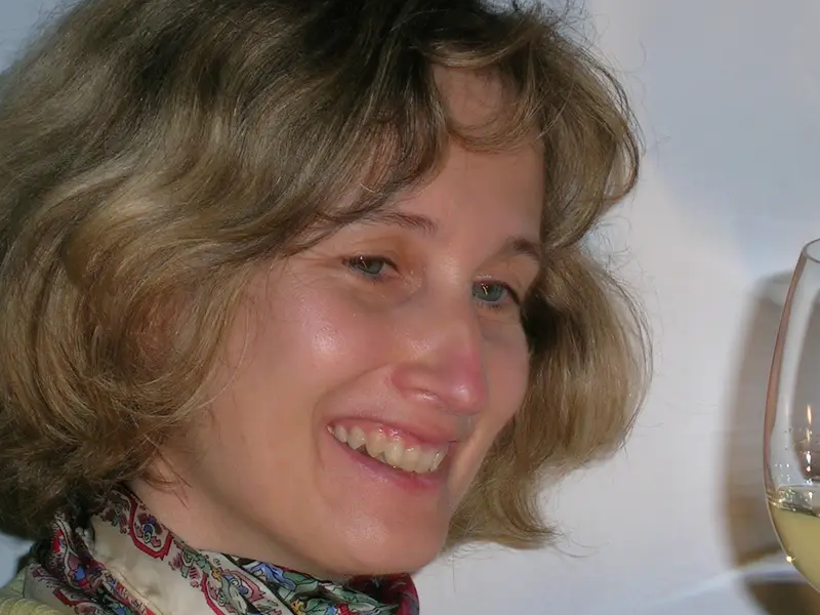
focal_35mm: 147
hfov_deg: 13.4
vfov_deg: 10.1
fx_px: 3482
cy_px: 395
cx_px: 549
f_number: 4.6
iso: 50
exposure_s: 1/60.1
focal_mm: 14.9
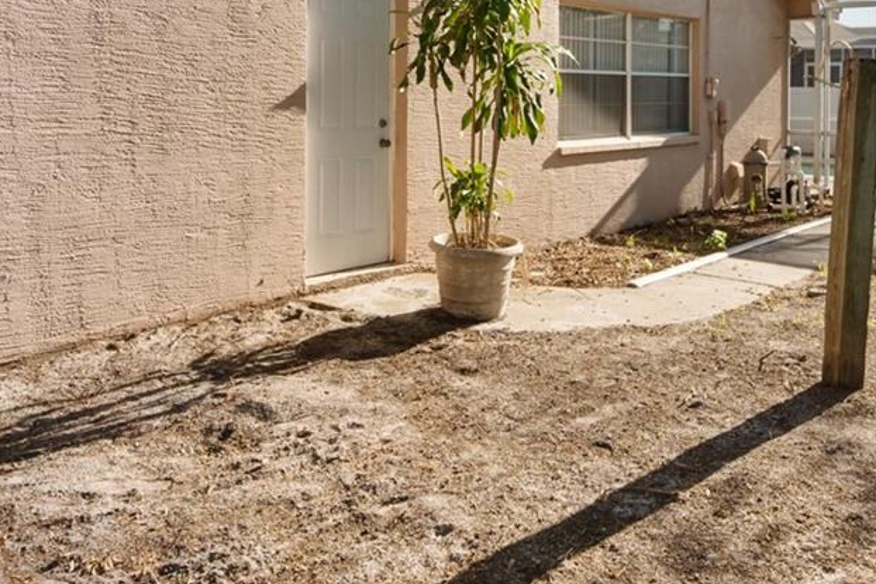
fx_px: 876
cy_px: 102
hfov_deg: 52.9
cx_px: 508
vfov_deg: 35.5
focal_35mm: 36
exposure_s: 1/80
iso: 250
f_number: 6.3
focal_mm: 14
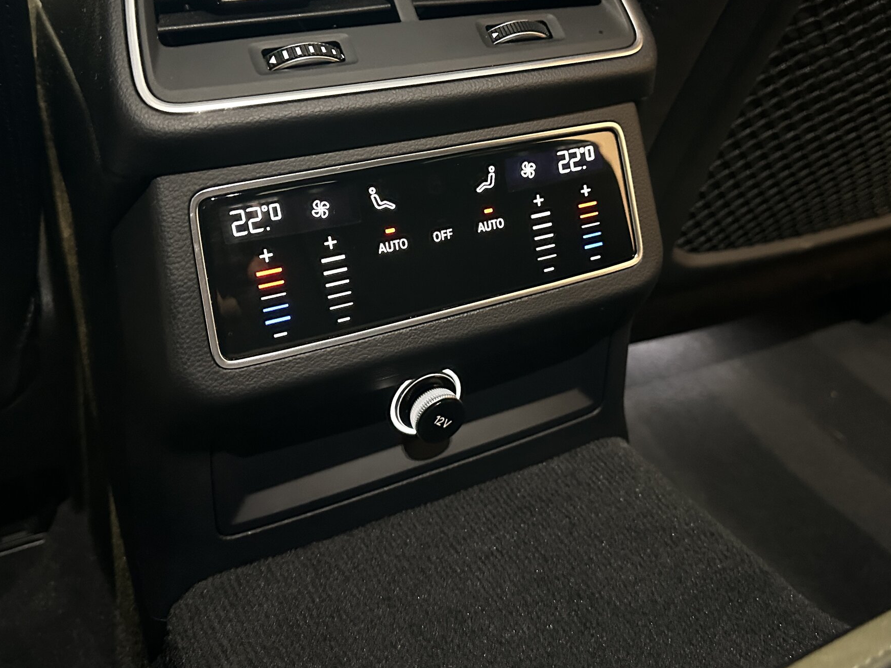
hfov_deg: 55.3
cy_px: 235
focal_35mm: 33
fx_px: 849
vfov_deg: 42.5
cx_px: 455
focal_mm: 6.86
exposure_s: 1/27
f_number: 1.78
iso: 1600
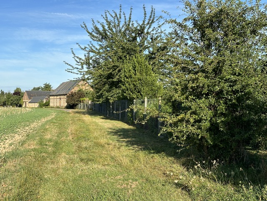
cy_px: 100
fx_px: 370
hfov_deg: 39.7
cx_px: 134
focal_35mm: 48
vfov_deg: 30.3
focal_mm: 6.86
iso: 64
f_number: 1.78
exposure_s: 1/2597
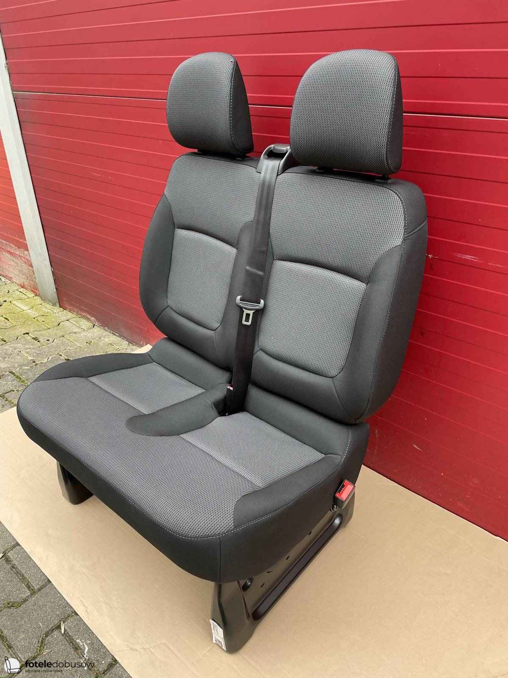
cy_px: 339
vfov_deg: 67.3
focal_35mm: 26
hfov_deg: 53.1
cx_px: 254
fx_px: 509
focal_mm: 4.2
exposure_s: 1/116
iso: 125
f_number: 1.6
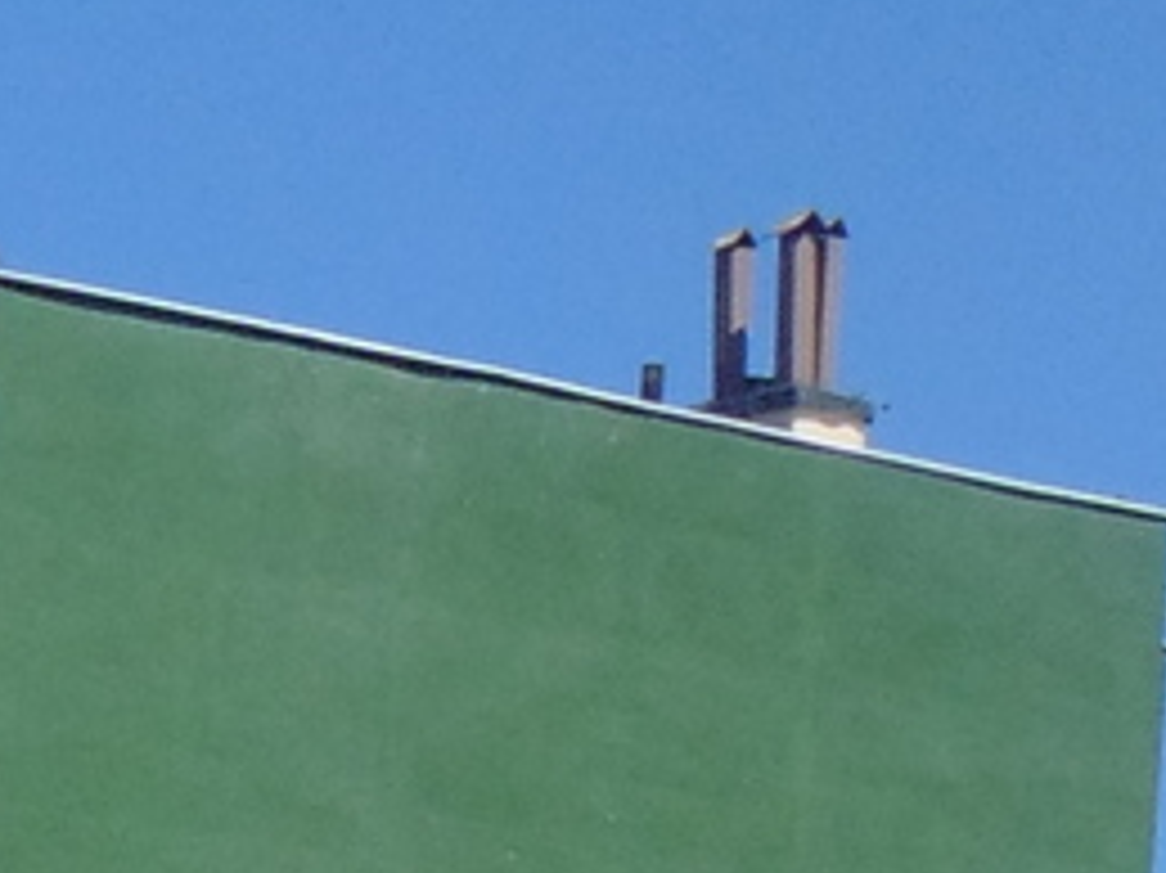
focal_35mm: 252
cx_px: -1526
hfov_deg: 7.4
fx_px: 8484
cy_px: 2493
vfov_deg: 5.6
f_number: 3.4
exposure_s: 1/800
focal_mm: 6.2
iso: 80
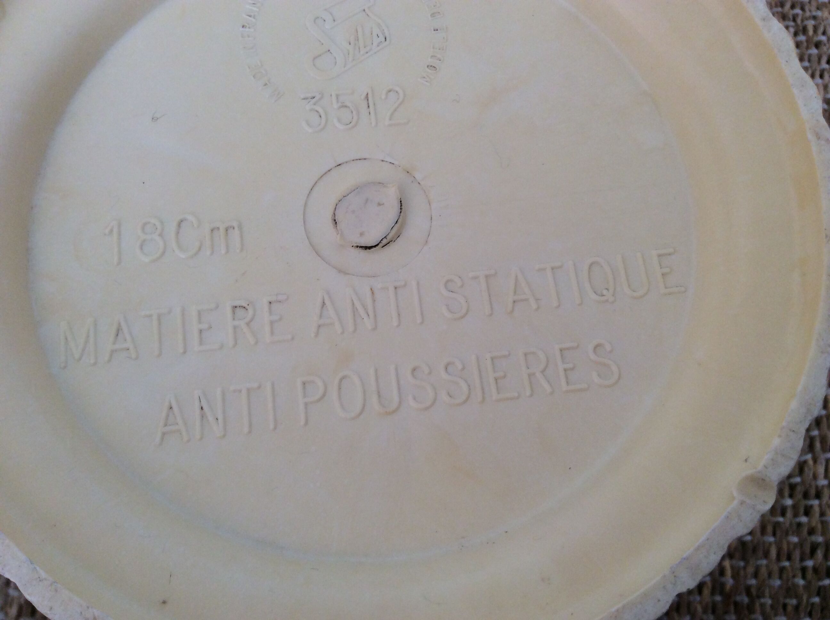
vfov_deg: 44.1
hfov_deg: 56.9
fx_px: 766
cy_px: 310
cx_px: 415
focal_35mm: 32
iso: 64
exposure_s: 1/100
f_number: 2.4
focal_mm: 3.3
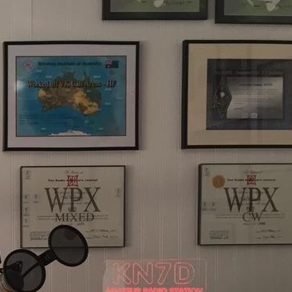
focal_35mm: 84
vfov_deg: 20.2
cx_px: -133
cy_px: 274
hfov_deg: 18.5
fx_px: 802
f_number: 2.2
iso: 80
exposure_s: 1/30
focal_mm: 4.15
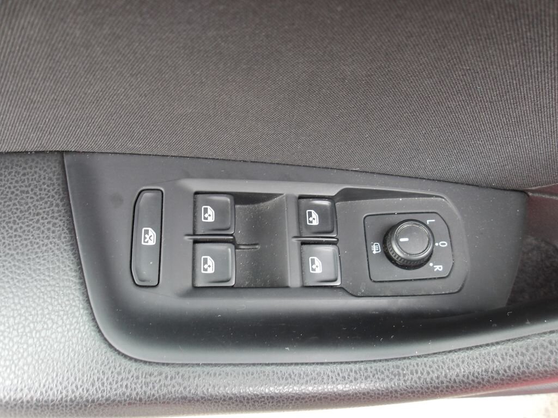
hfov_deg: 65.3
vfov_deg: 51.4
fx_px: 435
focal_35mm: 27
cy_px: 209
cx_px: 279
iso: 131
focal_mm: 4.9
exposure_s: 1/30
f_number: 3
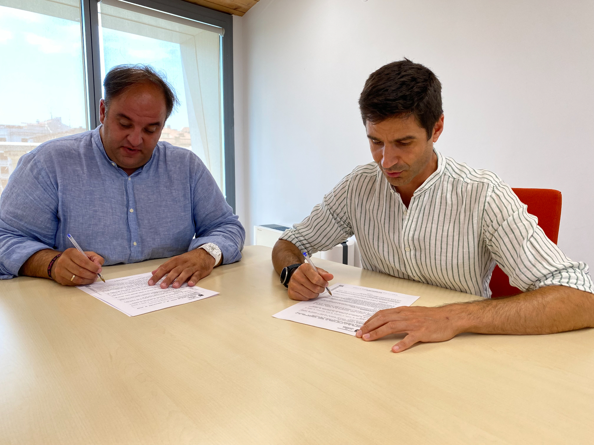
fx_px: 446
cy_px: 222
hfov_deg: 67.3
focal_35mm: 26
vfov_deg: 53.1
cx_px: 297
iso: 50
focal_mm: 4.25
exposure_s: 1/100
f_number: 1.8
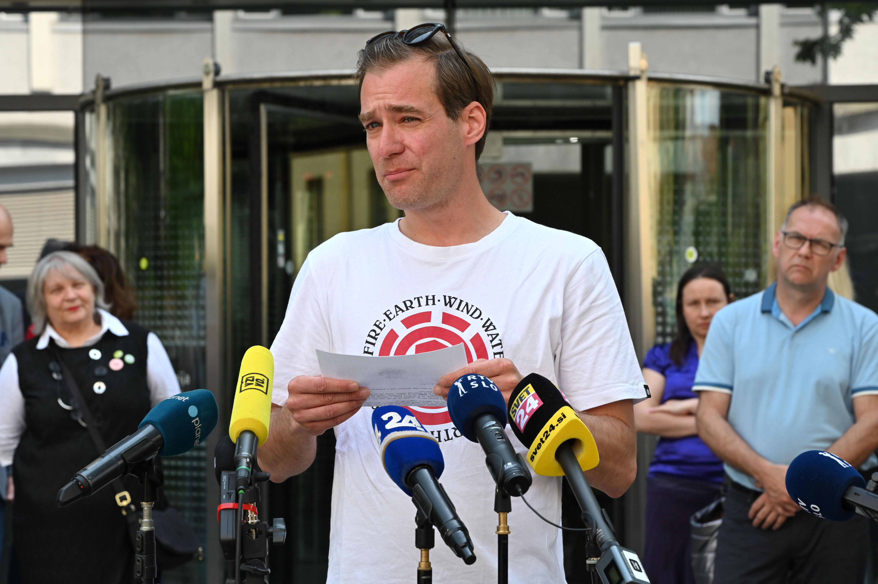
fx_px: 2681
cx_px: 439
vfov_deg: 12.4
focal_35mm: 110
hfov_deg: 18.6
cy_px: 292
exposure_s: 1/500
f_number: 9
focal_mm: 110
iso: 800
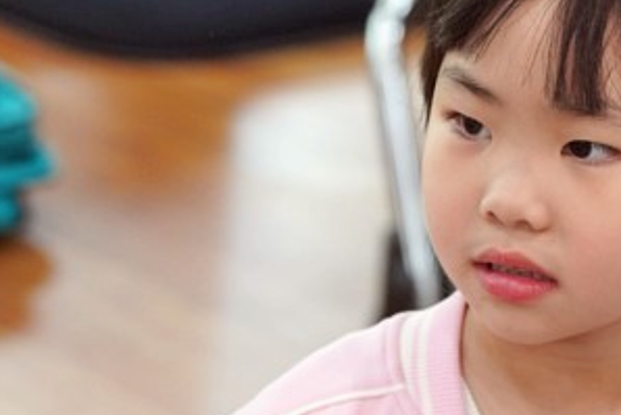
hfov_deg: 6.0
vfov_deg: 4.1
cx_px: 863
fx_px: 5833
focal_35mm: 338
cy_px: 186
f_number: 4
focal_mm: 112
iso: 1600
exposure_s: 1/160
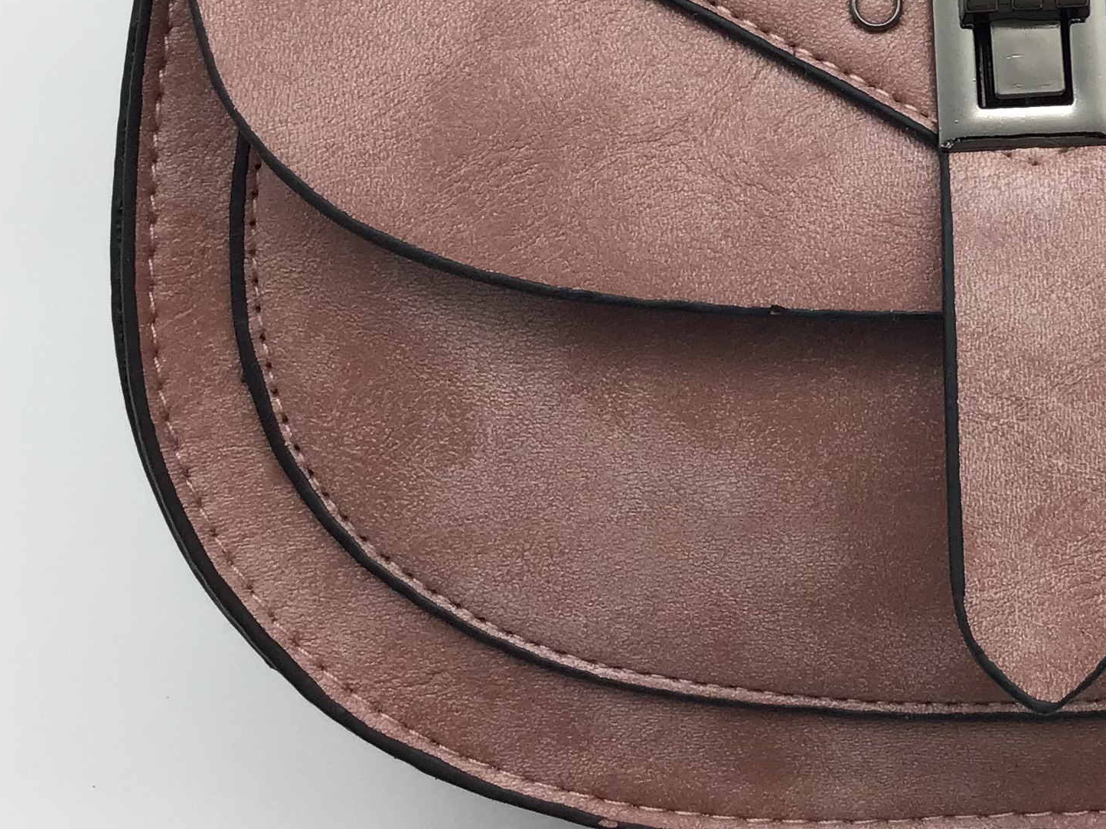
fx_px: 2237
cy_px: 144
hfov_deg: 26.8
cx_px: 1000
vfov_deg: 20.7
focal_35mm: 70
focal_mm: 3.3
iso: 32
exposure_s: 1/100
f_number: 2.4
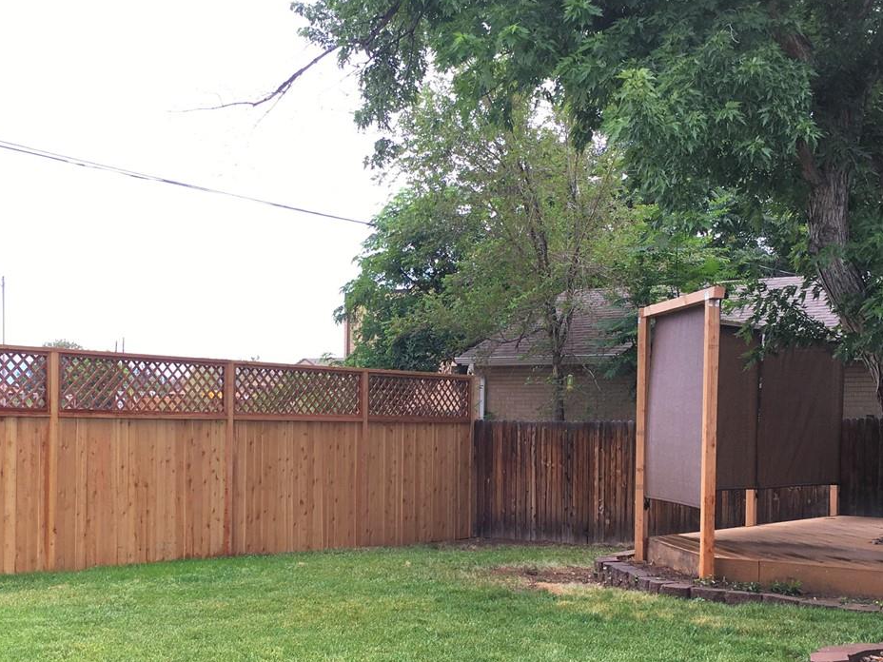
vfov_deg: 29.0
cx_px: 415
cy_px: 422
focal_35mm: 50
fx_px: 1275
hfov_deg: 38.2
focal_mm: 4.15
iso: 25
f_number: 2.2
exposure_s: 1/163
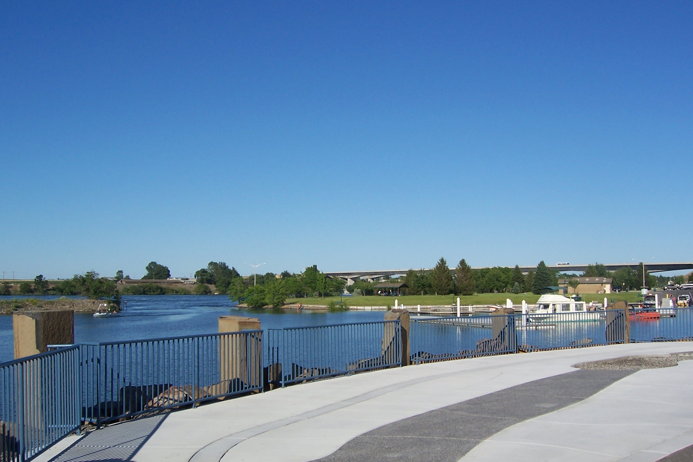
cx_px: 349
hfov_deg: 50.7
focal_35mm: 38
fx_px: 731
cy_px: 243
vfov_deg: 35.0
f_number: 4.8
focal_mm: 6
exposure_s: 1/750
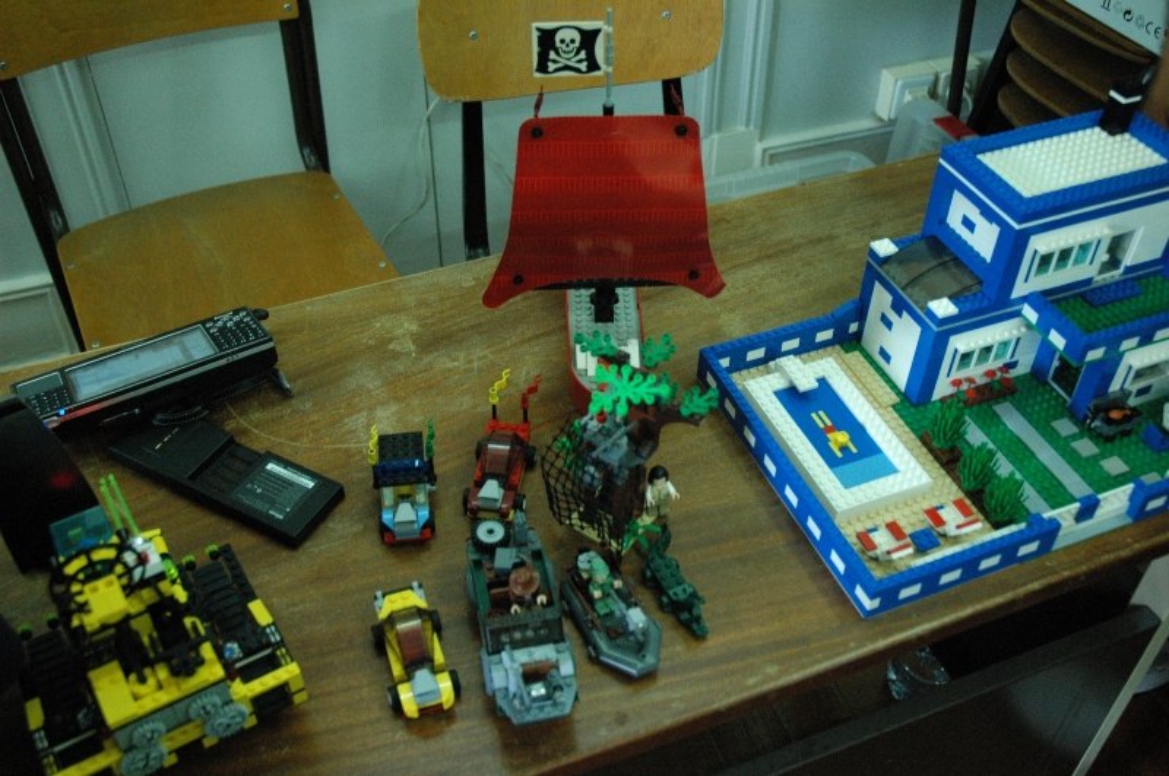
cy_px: 388
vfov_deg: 35.4
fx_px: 1216
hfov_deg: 51.3
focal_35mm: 38
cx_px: 584
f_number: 3.8
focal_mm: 25
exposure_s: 1/30
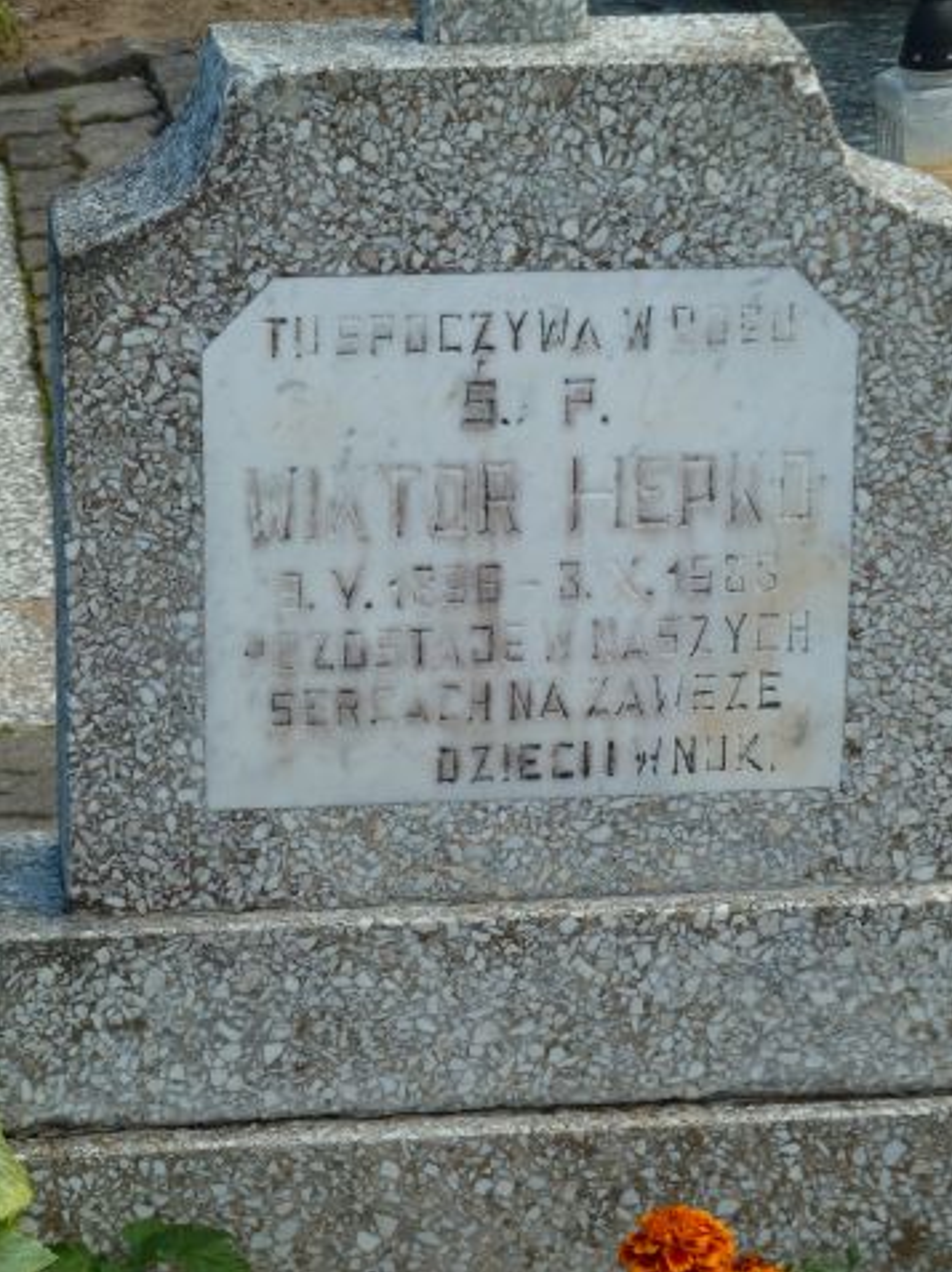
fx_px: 5067
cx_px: 475
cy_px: 635
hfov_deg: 10.7
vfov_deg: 14.3
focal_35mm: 138
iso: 80
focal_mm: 22.5
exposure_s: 1/200
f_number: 4.5
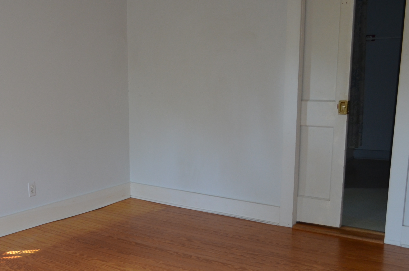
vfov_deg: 26.0
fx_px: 578
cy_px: 210
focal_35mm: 51
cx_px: 52
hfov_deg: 36.8
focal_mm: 18
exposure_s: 1/60
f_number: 3.5
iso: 400
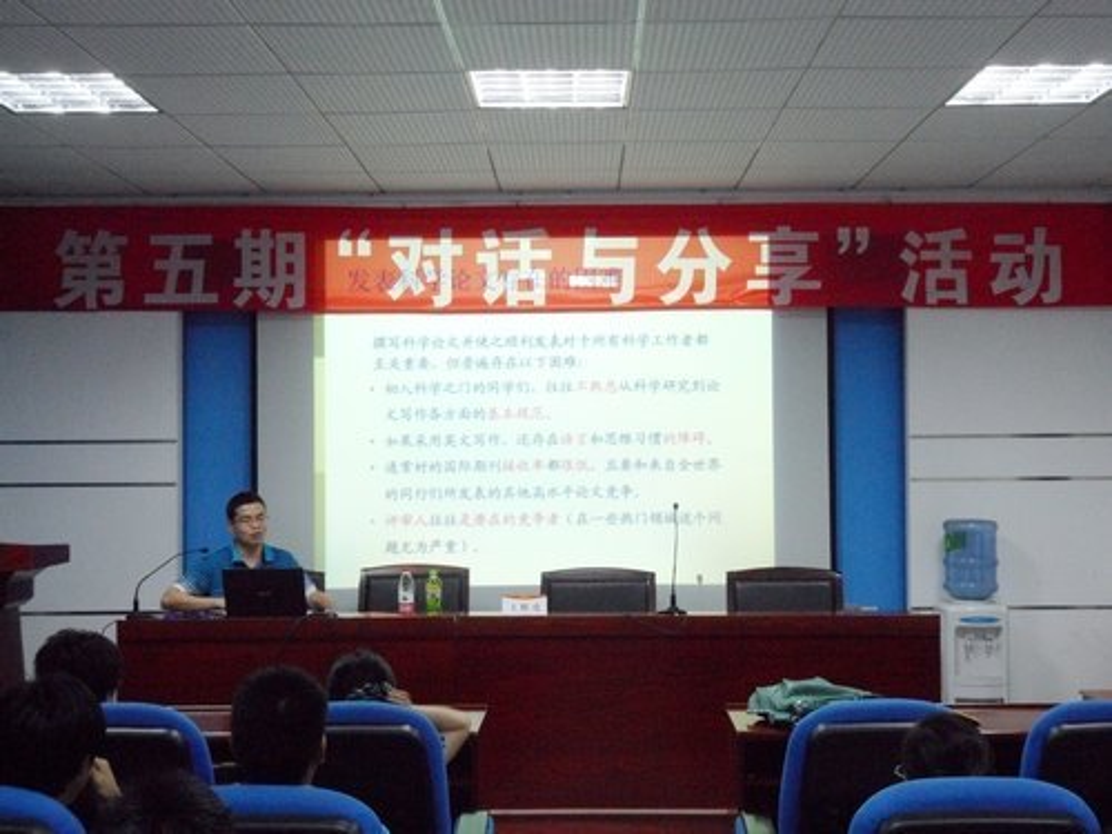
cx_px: 556
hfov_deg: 44.8
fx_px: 1349
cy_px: 417
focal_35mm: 42
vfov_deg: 34.3
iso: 400
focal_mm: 7.8
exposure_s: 1/15
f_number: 4.2
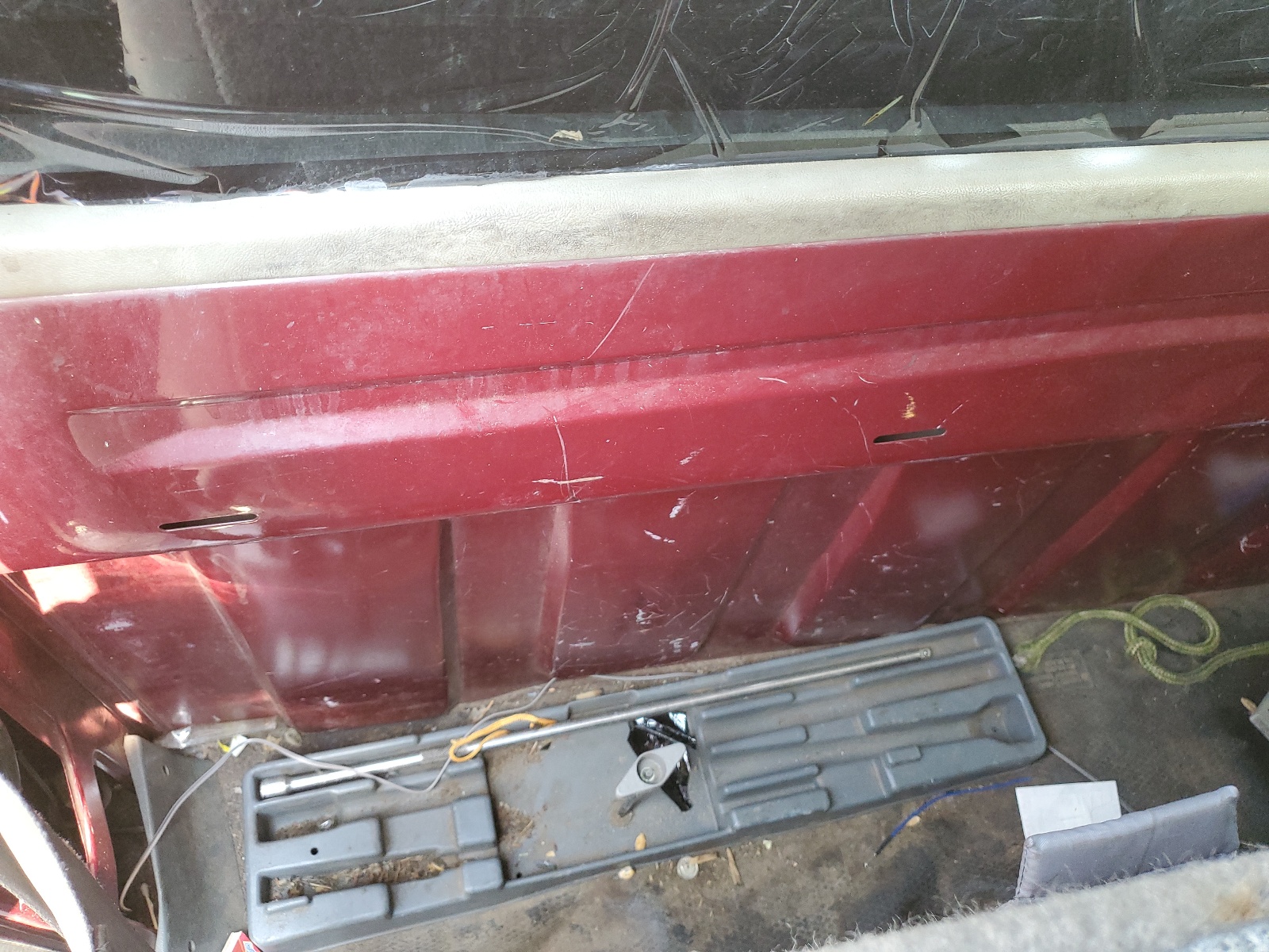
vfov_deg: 53.1
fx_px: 953
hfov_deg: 67.3
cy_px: 476
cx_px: 634
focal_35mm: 26
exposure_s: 1/60.2
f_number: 1.5
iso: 159
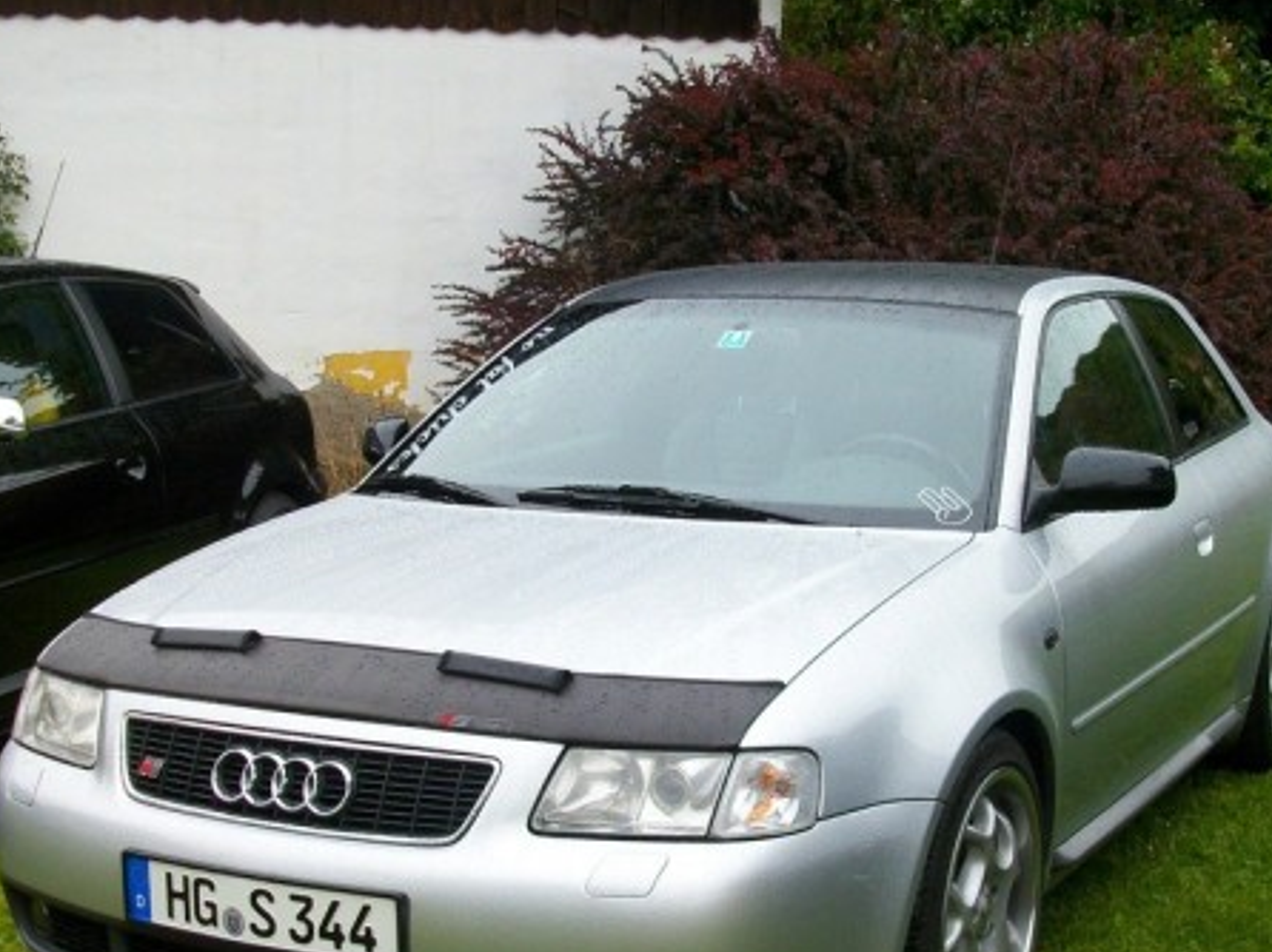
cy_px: 613
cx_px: 699
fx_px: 2240
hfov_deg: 31.7
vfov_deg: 23.9
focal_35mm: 61
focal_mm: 5.7
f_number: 2.9
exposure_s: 1/211
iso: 80
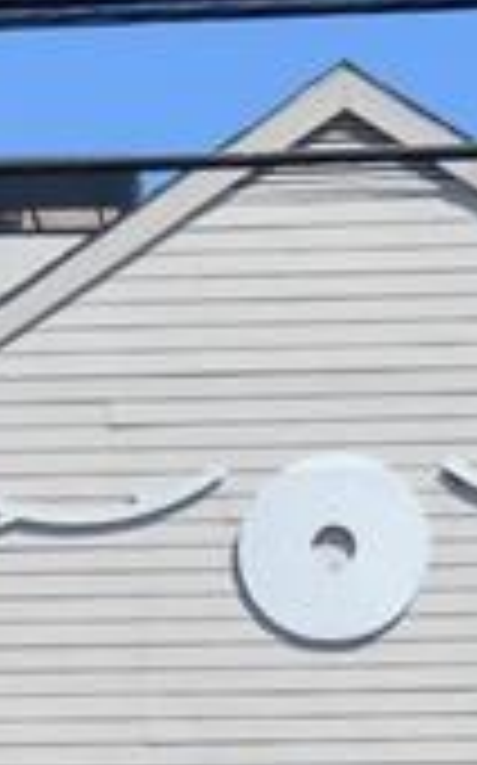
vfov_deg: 7.0
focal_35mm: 295
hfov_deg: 4.3
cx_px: -770
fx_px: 6146
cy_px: 1336
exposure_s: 1/250
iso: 100
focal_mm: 32
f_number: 8
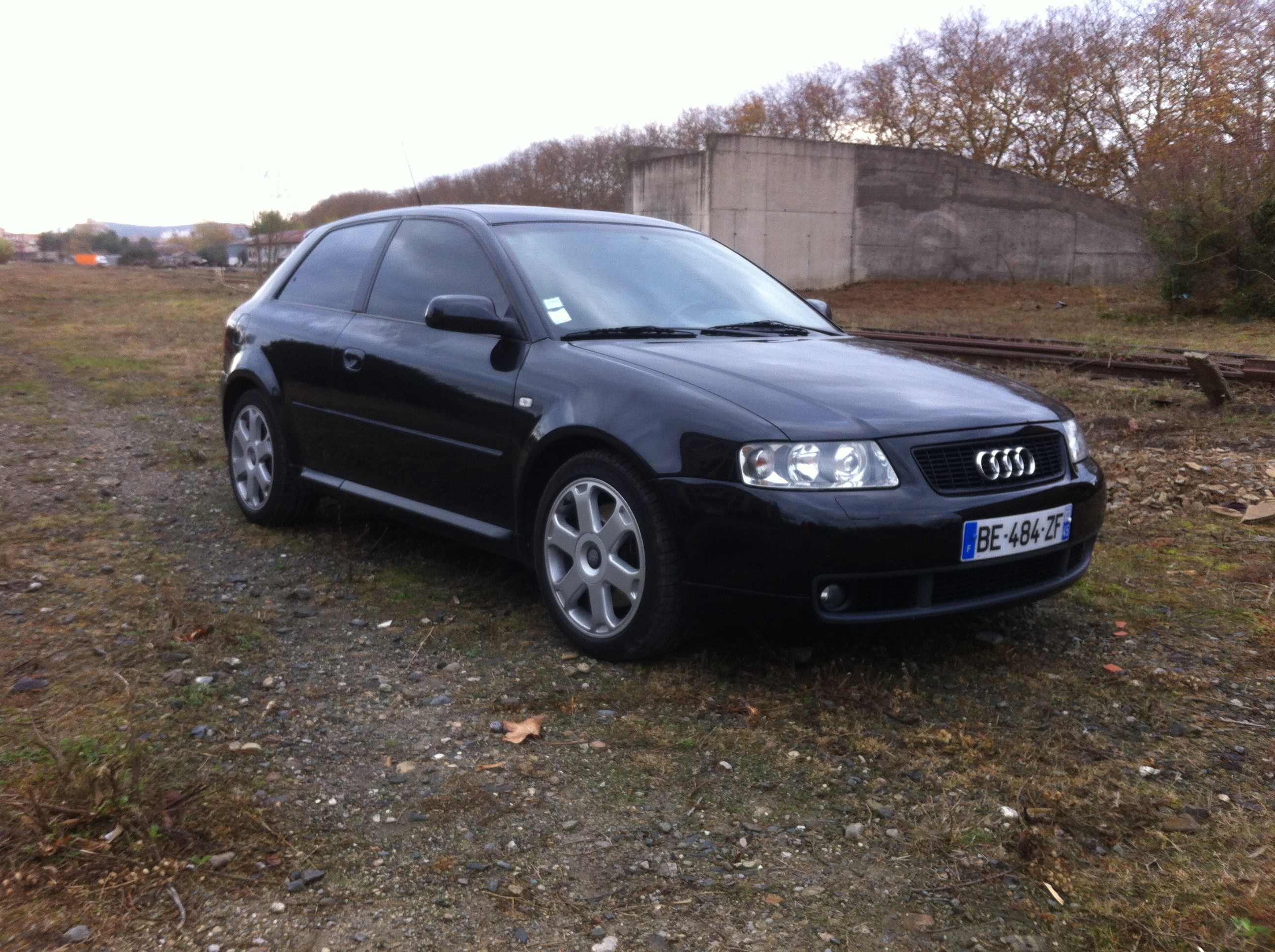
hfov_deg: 52.7
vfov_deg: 40.6
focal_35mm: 35
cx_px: 638
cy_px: 476
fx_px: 1287
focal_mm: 3.85
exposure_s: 1/120
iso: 100
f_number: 2.8
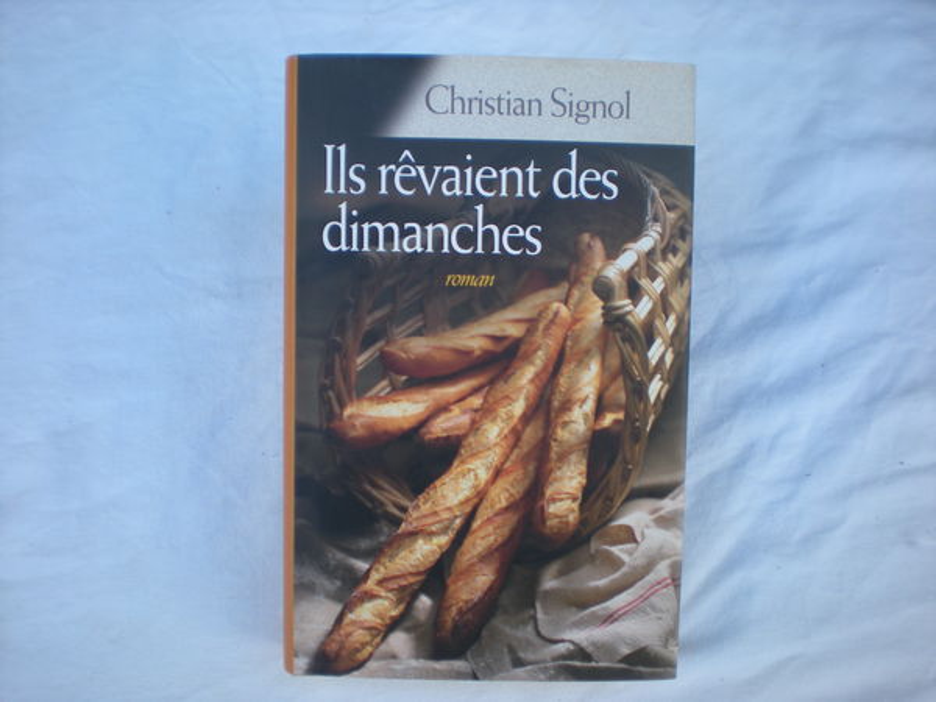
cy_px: 351
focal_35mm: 38
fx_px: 1028
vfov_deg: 37.7
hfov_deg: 49.0
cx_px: 468
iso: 64
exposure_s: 1/73
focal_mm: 6.3
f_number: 3.1
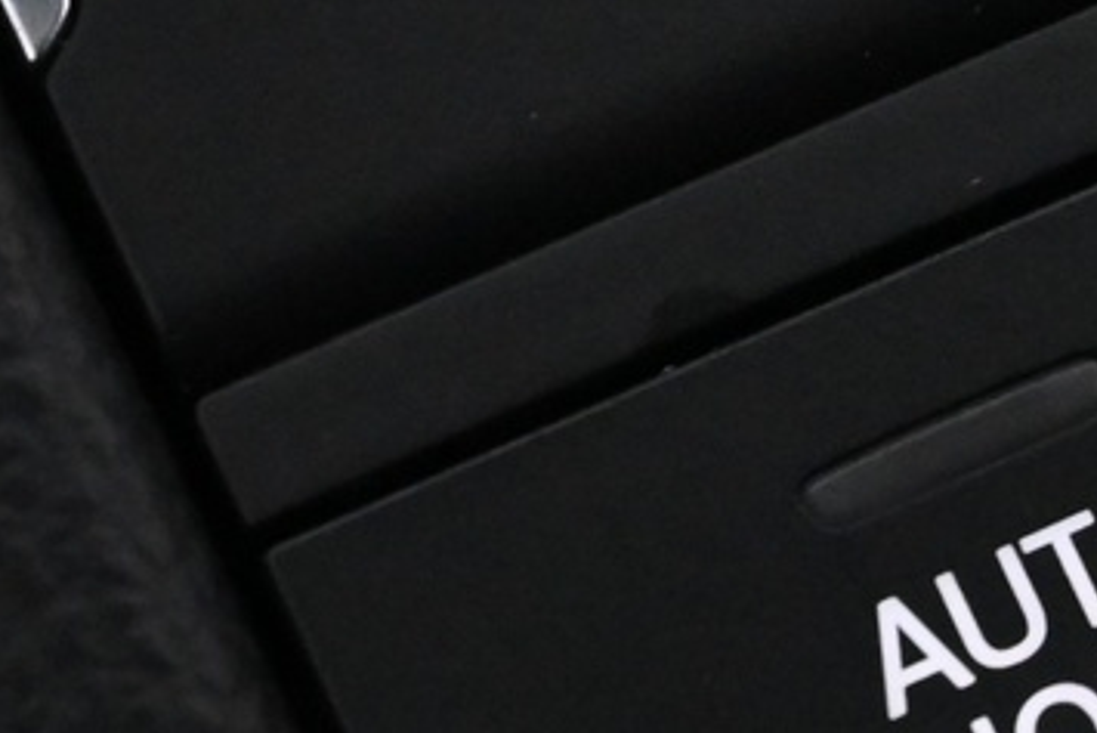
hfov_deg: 8.1
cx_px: 794
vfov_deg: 5.4
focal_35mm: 253
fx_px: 7721
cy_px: 84
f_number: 5.3
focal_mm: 37
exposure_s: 1/60
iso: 4500
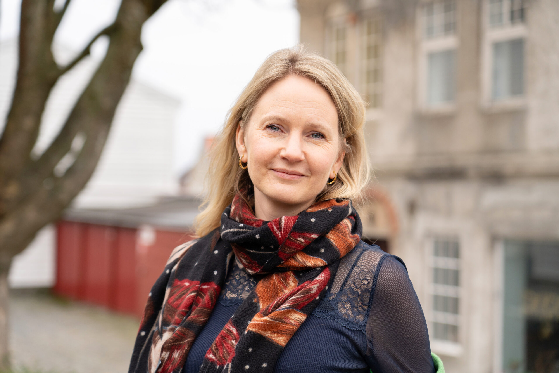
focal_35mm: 82
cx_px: 280
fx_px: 1273
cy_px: 186
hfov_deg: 24.8
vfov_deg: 16.7
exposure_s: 1/160
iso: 500
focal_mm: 82
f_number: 4
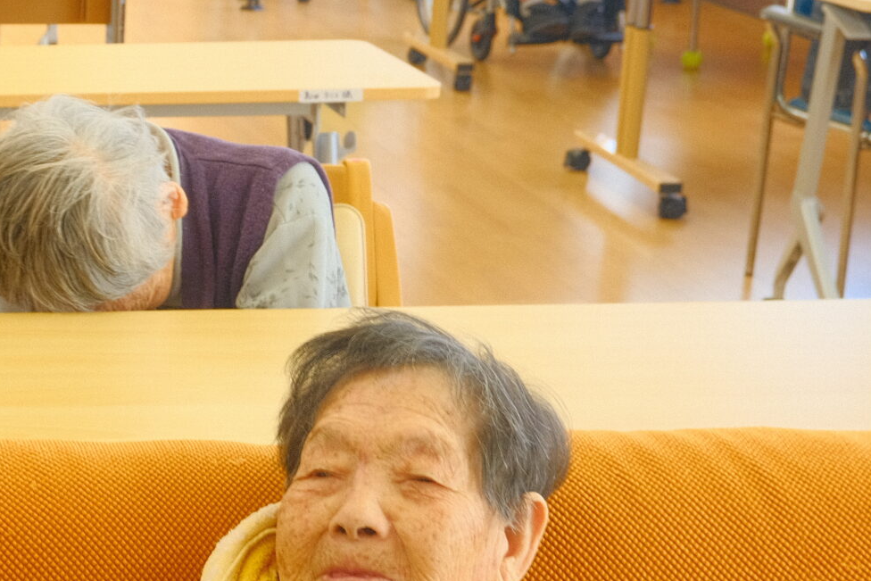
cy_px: 540
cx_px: -117
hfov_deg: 20.0
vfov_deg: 14.0
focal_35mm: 97
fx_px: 2347
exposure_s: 1/12
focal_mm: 24.9
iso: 800
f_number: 5.6
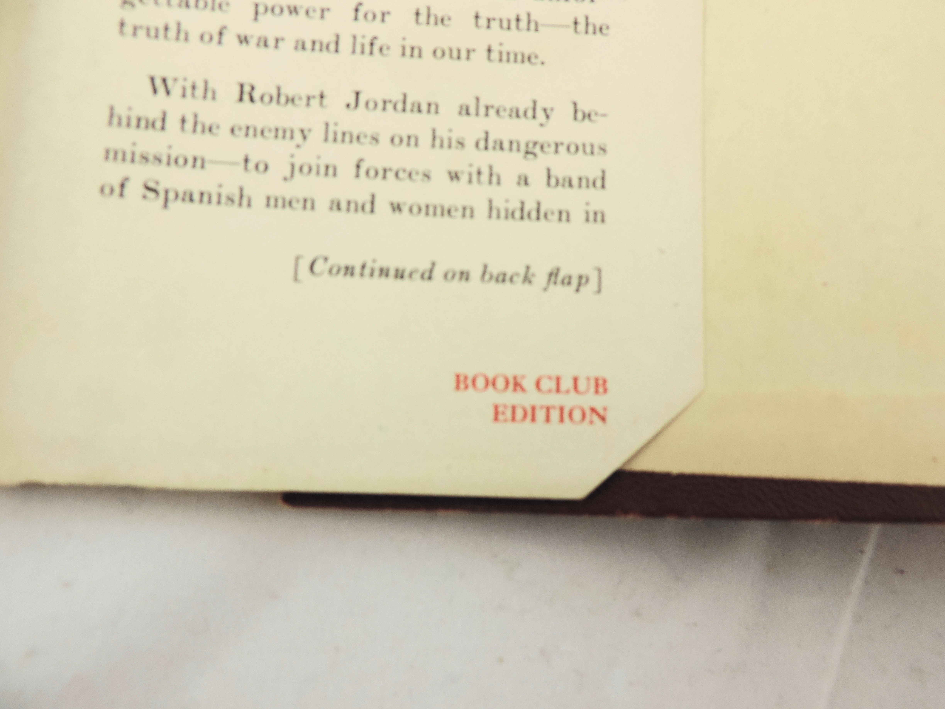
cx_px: 472
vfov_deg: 56.8
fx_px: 655
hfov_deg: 71.6
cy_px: 354
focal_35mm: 24
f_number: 3.3
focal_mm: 4.3
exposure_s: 1/40
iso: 80
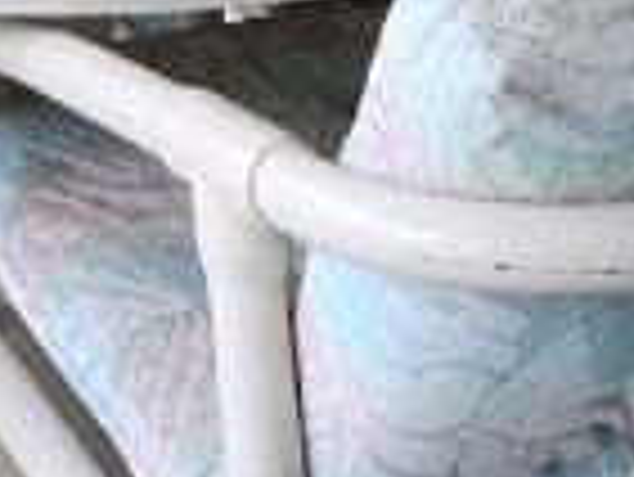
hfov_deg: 11.1
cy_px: -1022
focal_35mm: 167
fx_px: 3061
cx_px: -477
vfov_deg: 7.6
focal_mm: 5.54
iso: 32
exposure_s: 1/60
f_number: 1.8
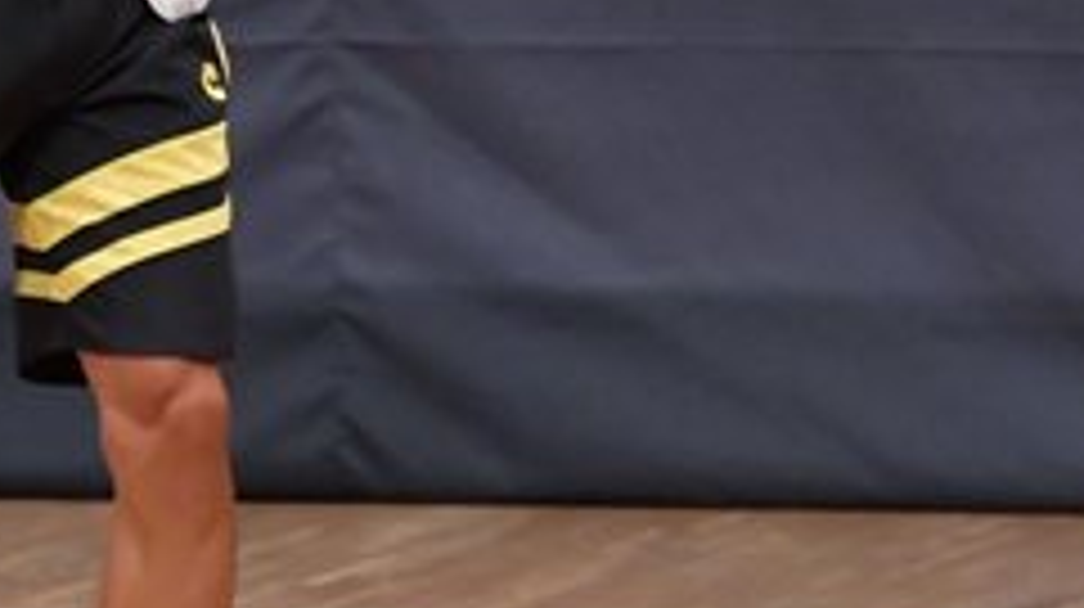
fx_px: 27595
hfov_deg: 2.2
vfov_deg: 1.3
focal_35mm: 961
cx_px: -200
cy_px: -117
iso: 6400
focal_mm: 190
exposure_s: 1/400
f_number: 5.6
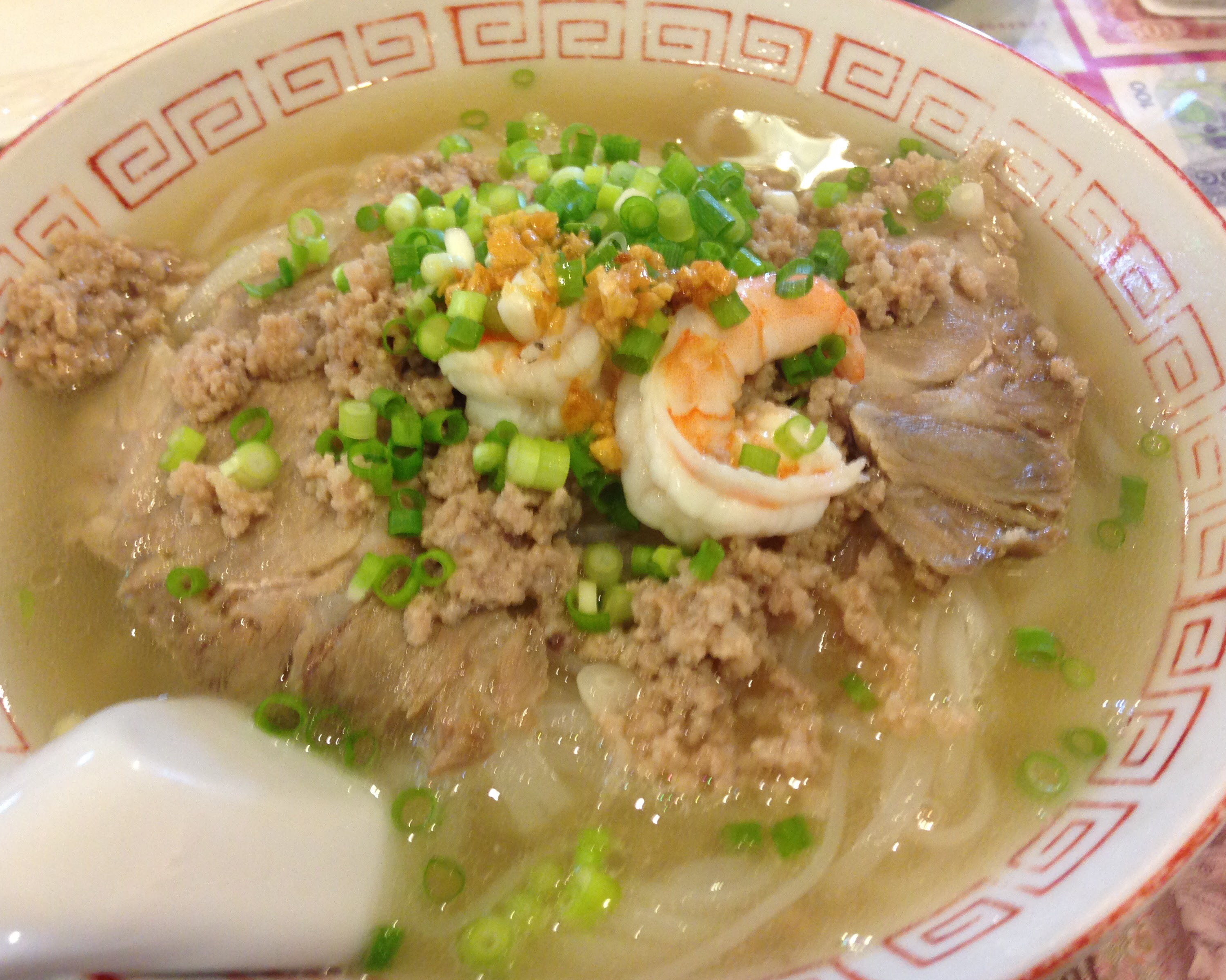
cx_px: 631
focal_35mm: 35
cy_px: 496
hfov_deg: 51.5
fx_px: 1270
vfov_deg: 42.2
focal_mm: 4.12
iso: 125
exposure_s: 1/20
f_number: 2.4
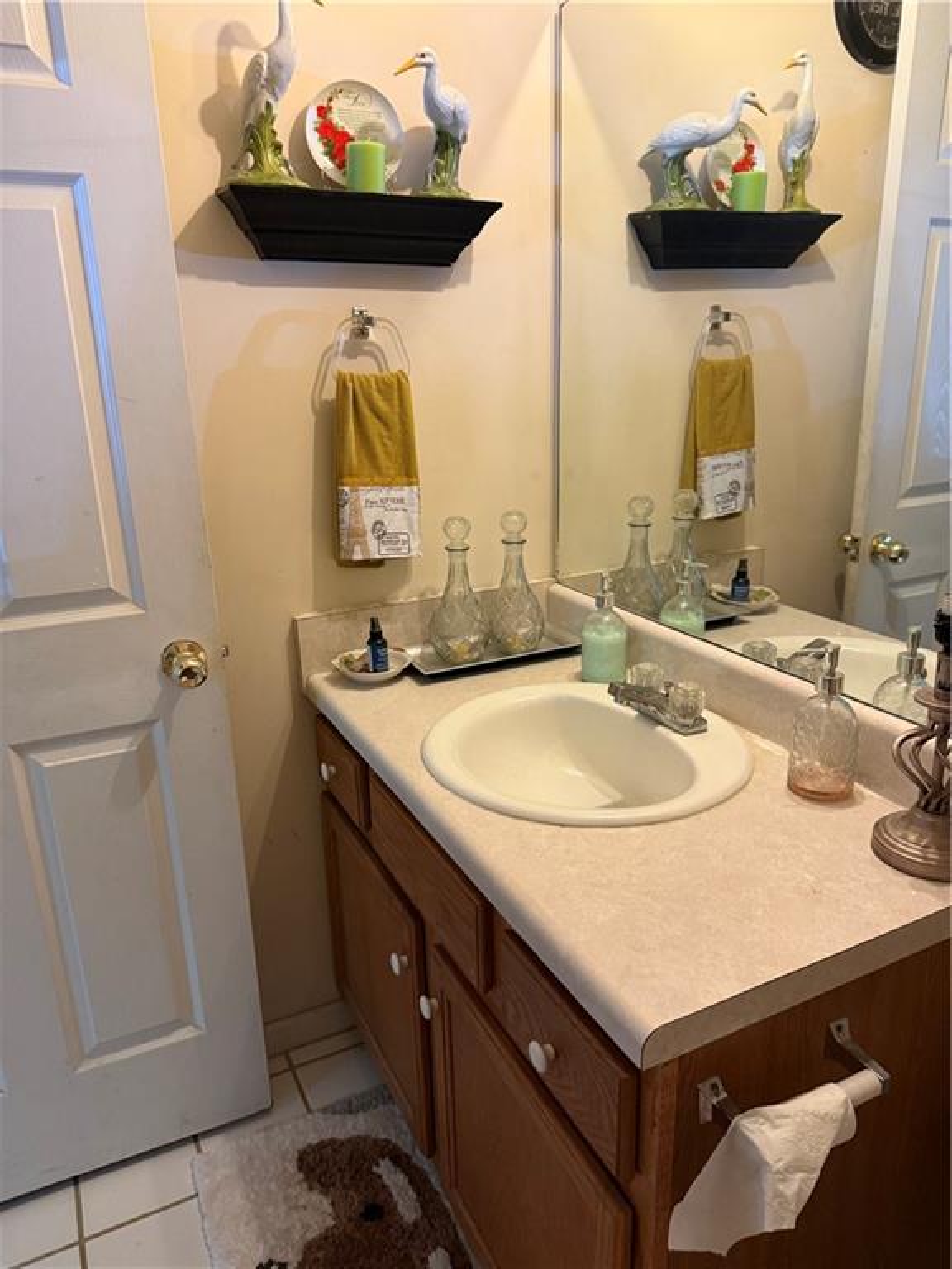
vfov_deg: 71.6
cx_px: 476
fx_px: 880
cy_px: 634
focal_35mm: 24
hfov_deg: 56.8
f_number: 1.78
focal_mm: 6.76
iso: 400
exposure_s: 1/60
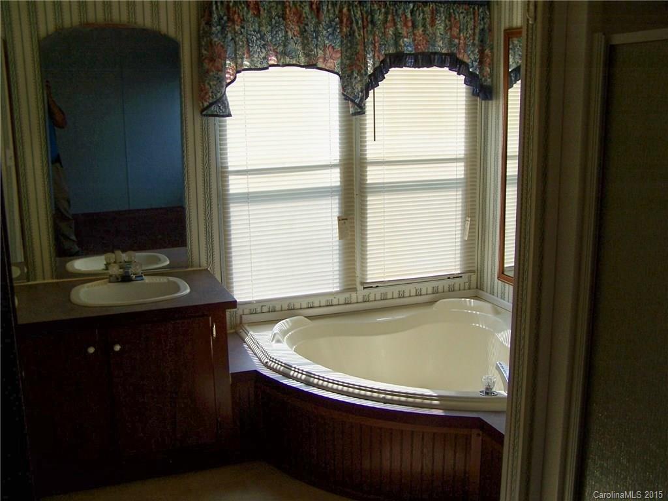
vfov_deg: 37.7
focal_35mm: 38
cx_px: 334
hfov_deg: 49.0
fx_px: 733
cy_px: 250
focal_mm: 6.3
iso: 80
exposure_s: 1/250
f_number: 2.8
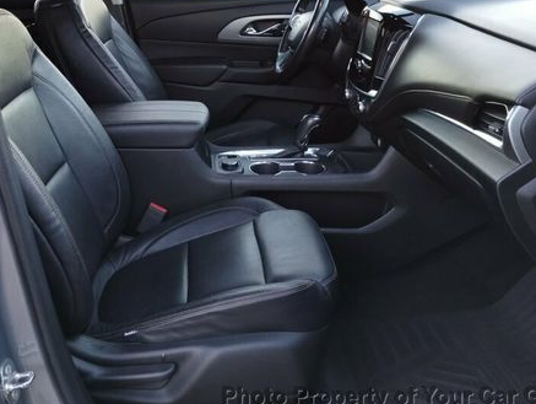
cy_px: 126
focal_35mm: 41
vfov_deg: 34.8
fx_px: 636
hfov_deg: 45.7
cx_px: 269
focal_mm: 4.27
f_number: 1.8
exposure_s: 1/40
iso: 356
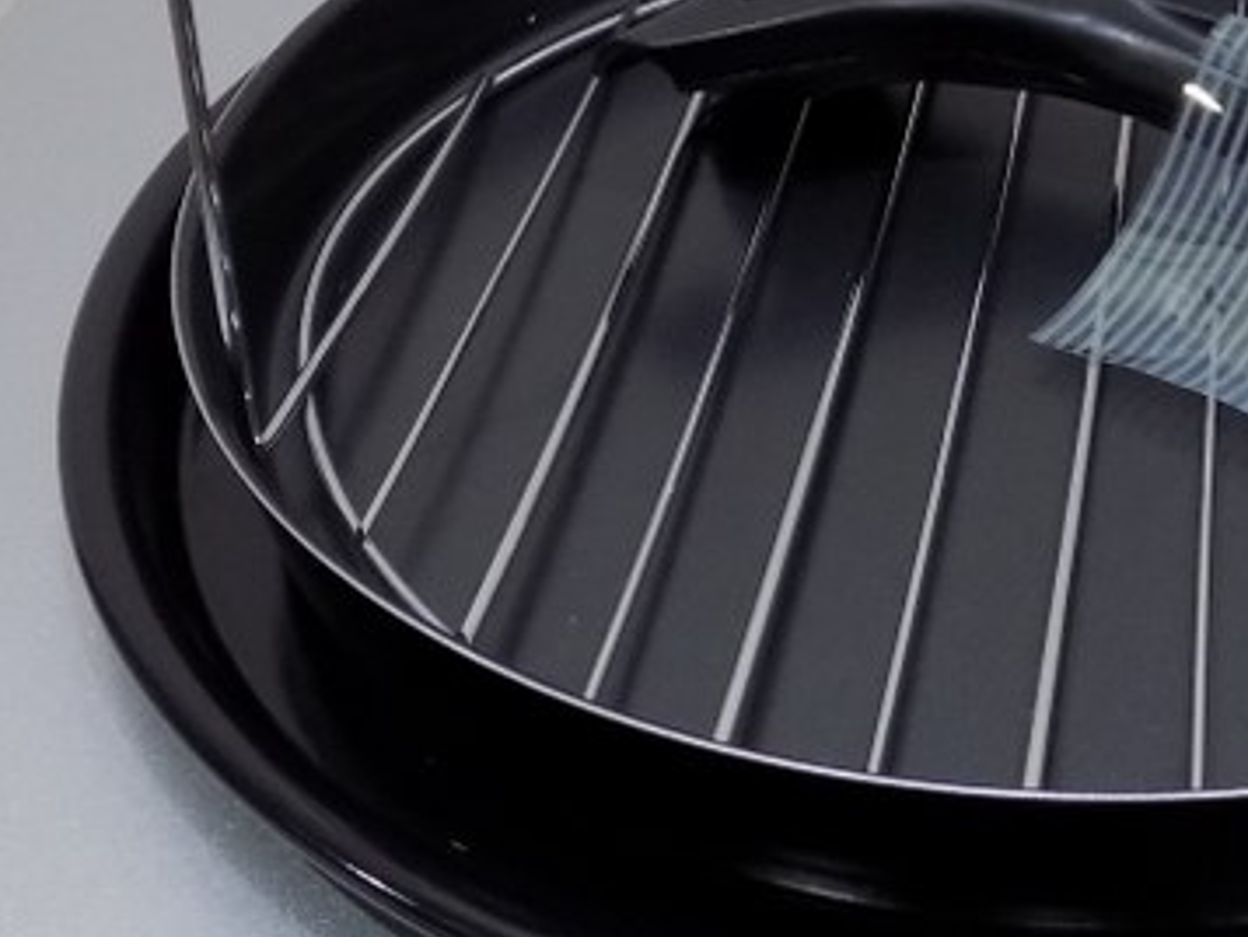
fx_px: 2380
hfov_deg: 28.9
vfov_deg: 22.2
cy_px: 325
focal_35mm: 66
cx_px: 951
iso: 180
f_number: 3.1
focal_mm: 4
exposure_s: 1/30
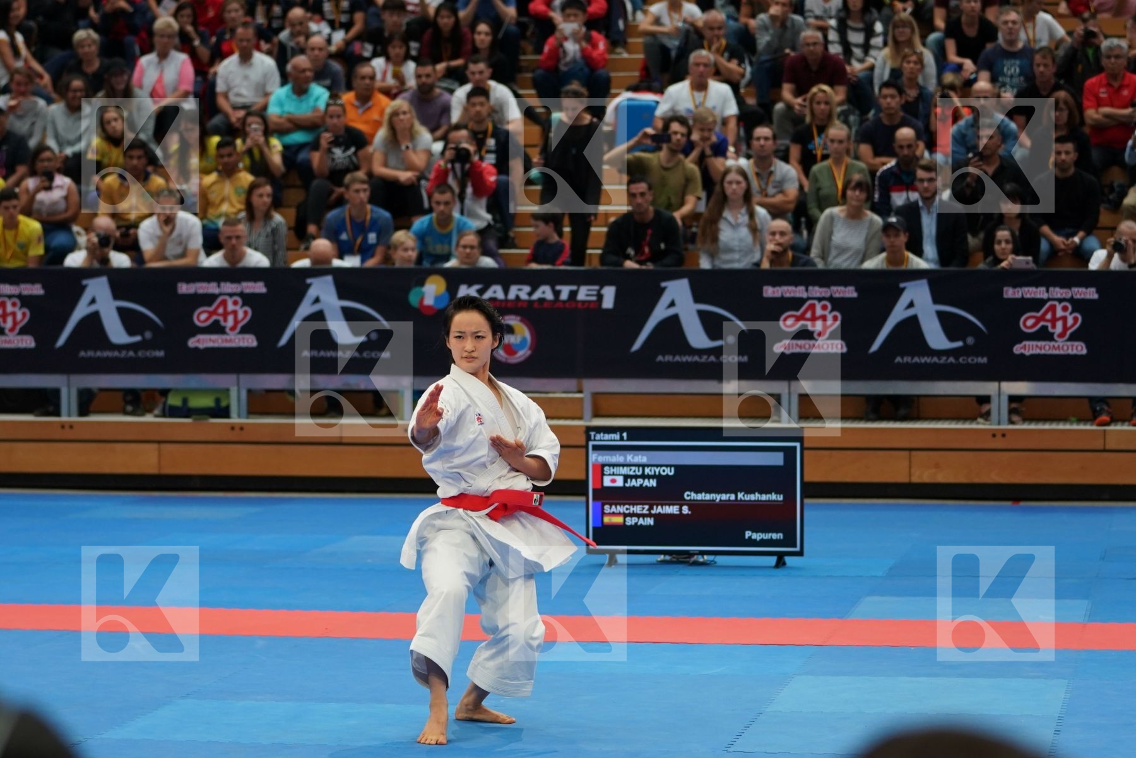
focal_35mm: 105
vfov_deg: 13.0
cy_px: 379
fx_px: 3313
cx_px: 568
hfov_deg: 19.5
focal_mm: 70
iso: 800
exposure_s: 1/500
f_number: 2.8
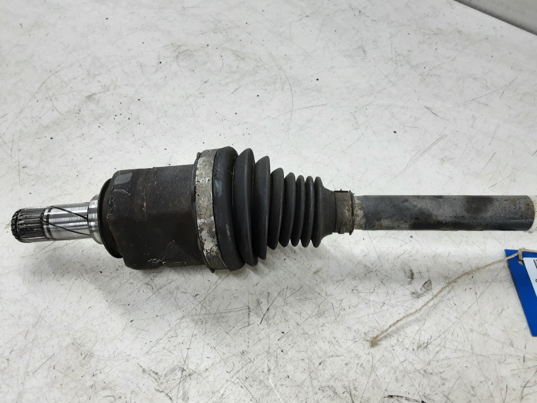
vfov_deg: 51.4
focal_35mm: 27
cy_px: 202
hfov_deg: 65.3
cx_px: 268
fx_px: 419
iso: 80
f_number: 1.9
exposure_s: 1/50
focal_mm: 2.91
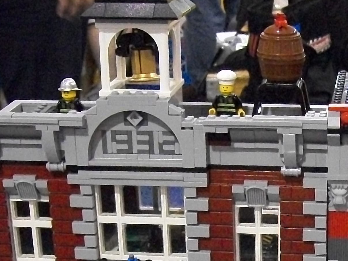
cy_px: 314
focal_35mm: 97
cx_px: 318
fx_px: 975
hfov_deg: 19.8
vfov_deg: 14.7
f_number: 2.7
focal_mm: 6
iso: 640
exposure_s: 1/50
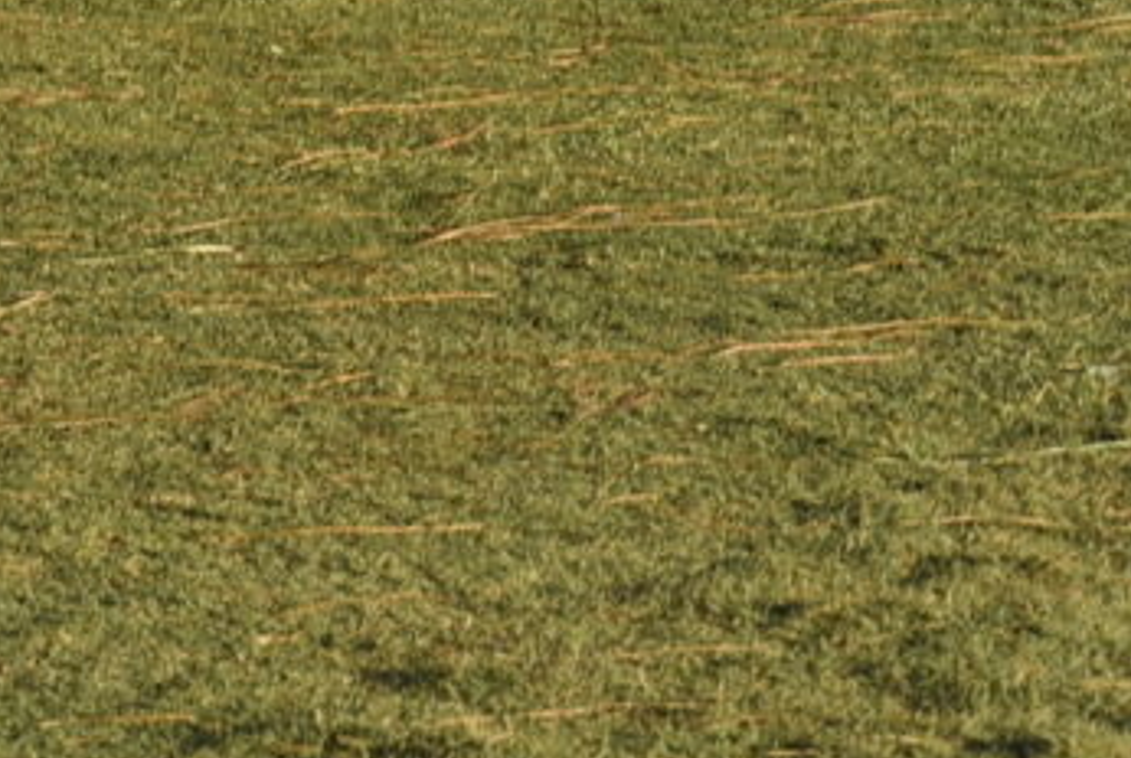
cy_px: -907
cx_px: -1010
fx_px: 18001
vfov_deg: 2.4
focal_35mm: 572
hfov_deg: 3.6
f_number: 8
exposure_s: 1/160
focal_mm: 86
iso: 100
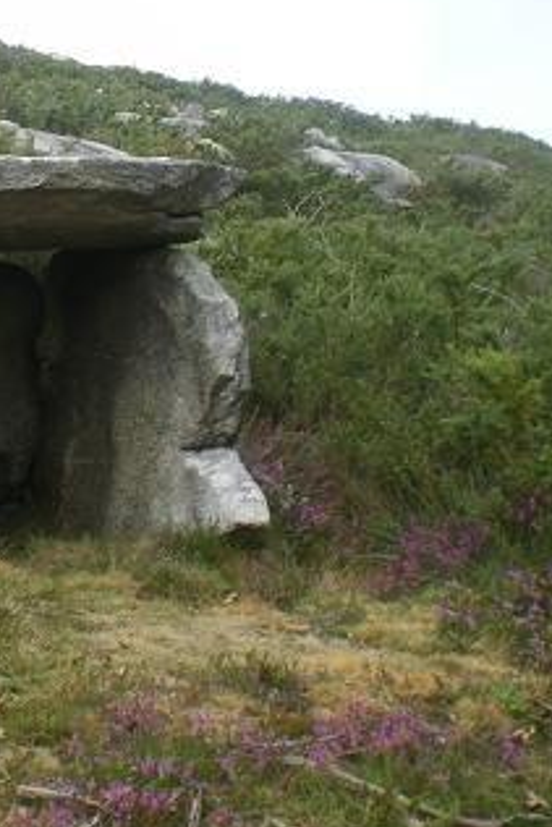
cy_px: 353
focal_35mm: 66
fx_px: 1516
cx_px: 52
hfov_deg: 20.2
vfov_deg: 30.5
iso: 64
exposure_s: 1/250
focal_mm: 6.3
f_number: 4.6
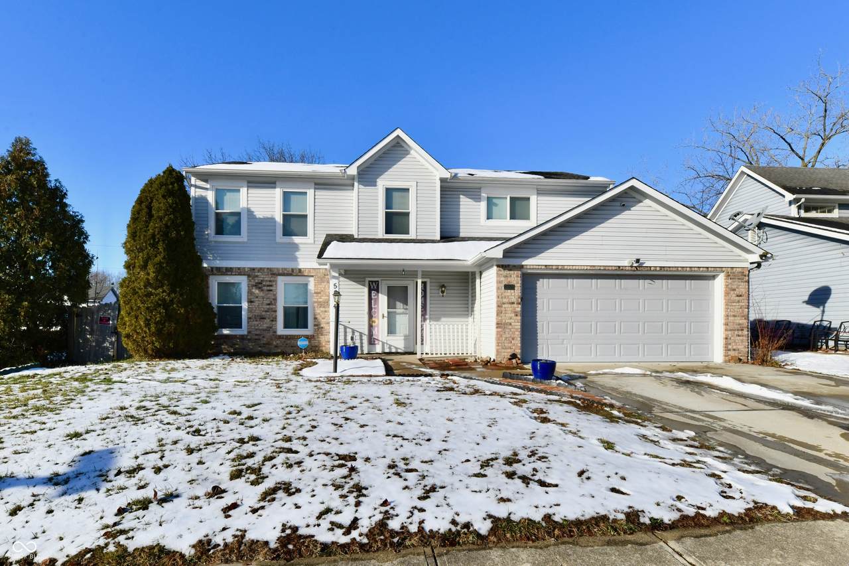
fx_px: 330
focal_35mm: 14
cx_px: 424
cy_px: 283
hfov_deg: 104.3
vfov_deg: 81.2
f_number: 16
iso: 640
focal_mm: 14
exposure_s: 1/1000
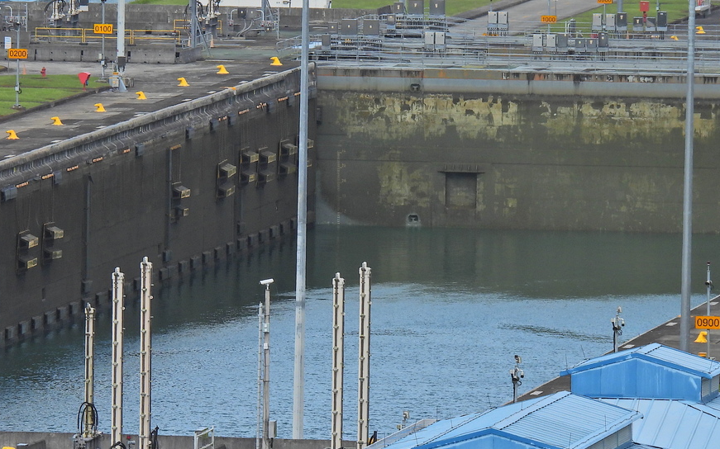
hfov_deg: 3.0
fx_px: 13753
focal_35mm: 701
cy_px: 253
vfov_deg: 1.9
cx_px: 239
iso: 100
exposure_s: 1/640
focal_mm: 80.3
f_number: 5
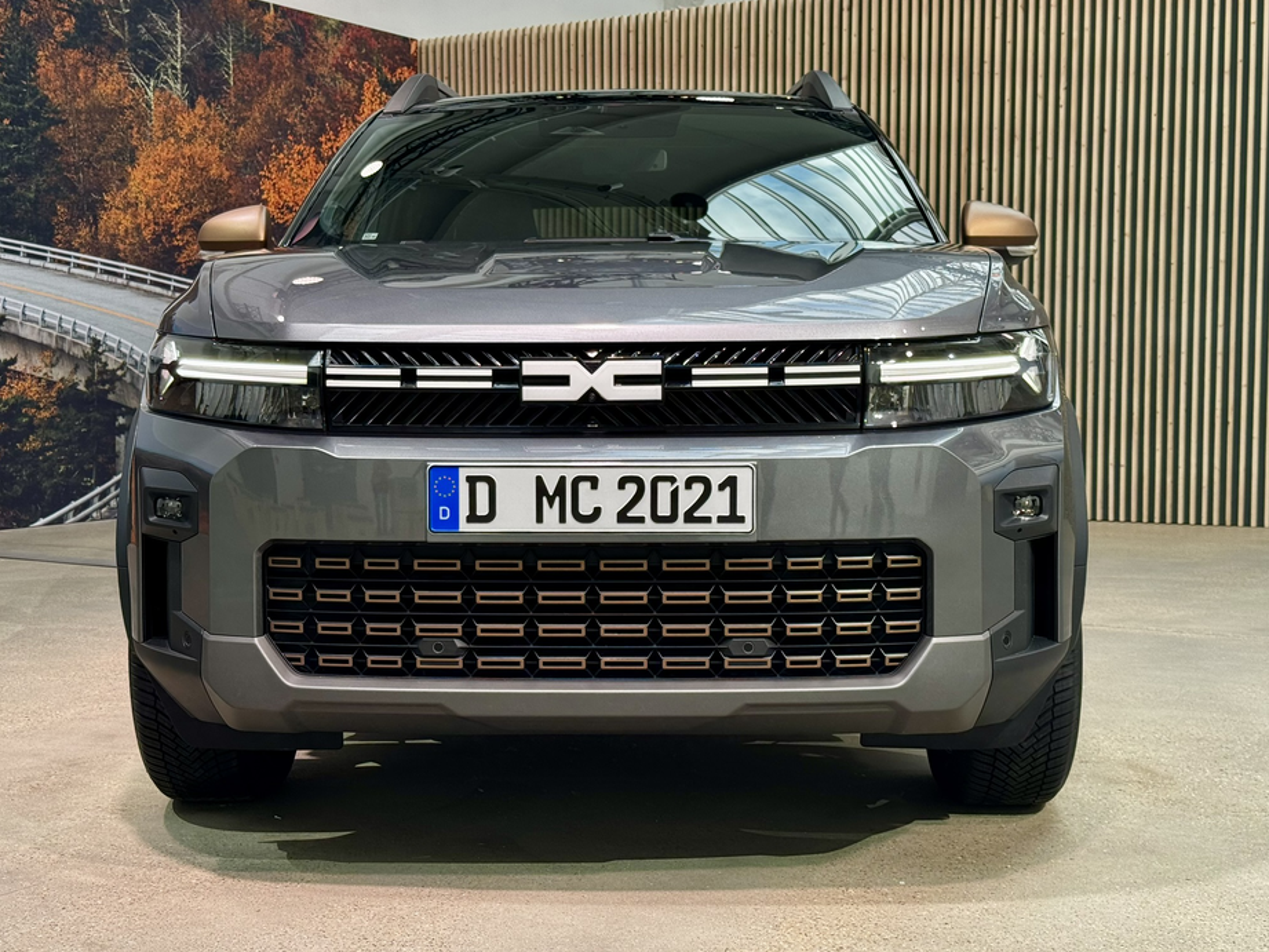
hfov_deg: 38.9
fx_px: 1797
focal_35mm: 49
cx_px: 624
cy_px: 479
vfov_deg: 29.7
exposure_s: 1/195
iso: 64
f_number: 1.78
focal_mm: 6.76
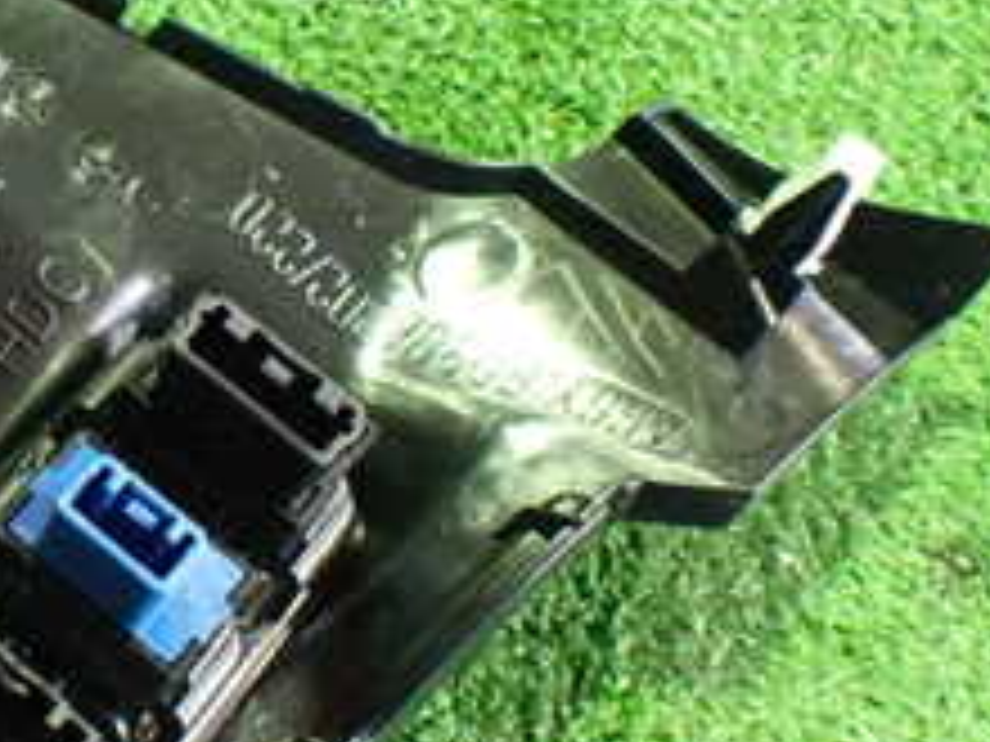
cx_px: -117
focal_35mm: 82
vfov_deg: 18.0
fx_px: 2345
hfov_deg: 22.4
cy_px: 274
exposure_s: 1/30
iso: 1000
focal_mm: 5.4
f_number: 2.3
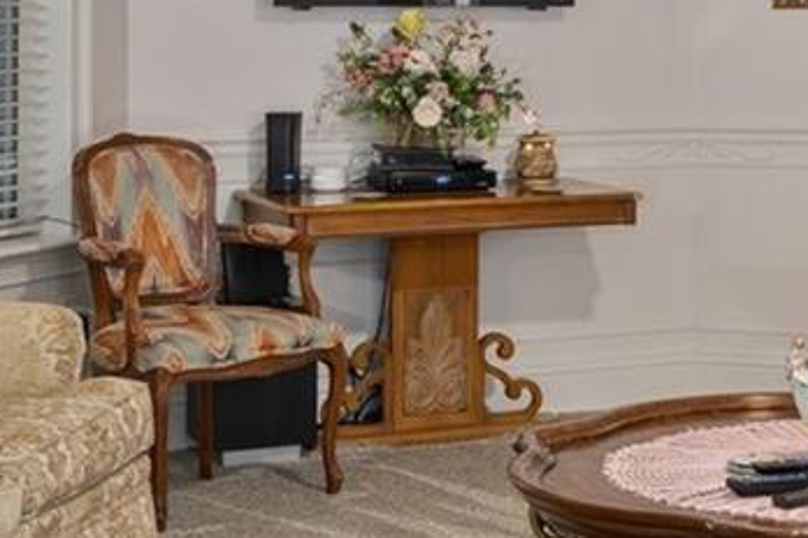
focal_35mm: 92
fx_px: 2065
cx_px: 782
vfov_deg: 14.8
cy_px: 134
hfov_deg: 21.5
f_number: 8
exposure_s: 2
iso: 320
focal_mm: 20
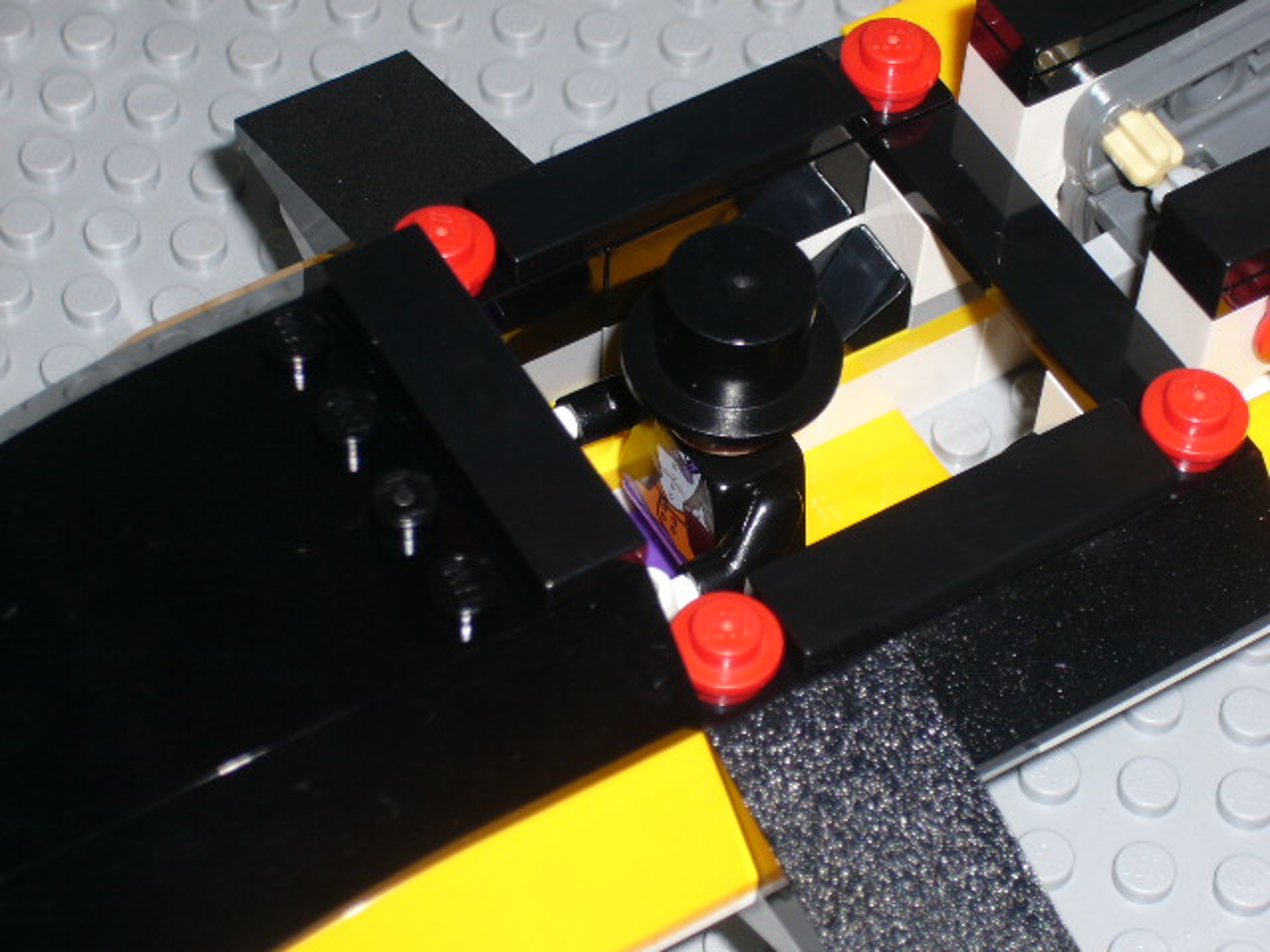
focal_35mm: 97
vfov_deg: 15.2
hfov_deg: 20.2
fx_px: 3559
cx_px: 635
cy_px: 476
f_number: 4.8
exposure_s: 1/60
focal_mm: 16.1
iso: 80
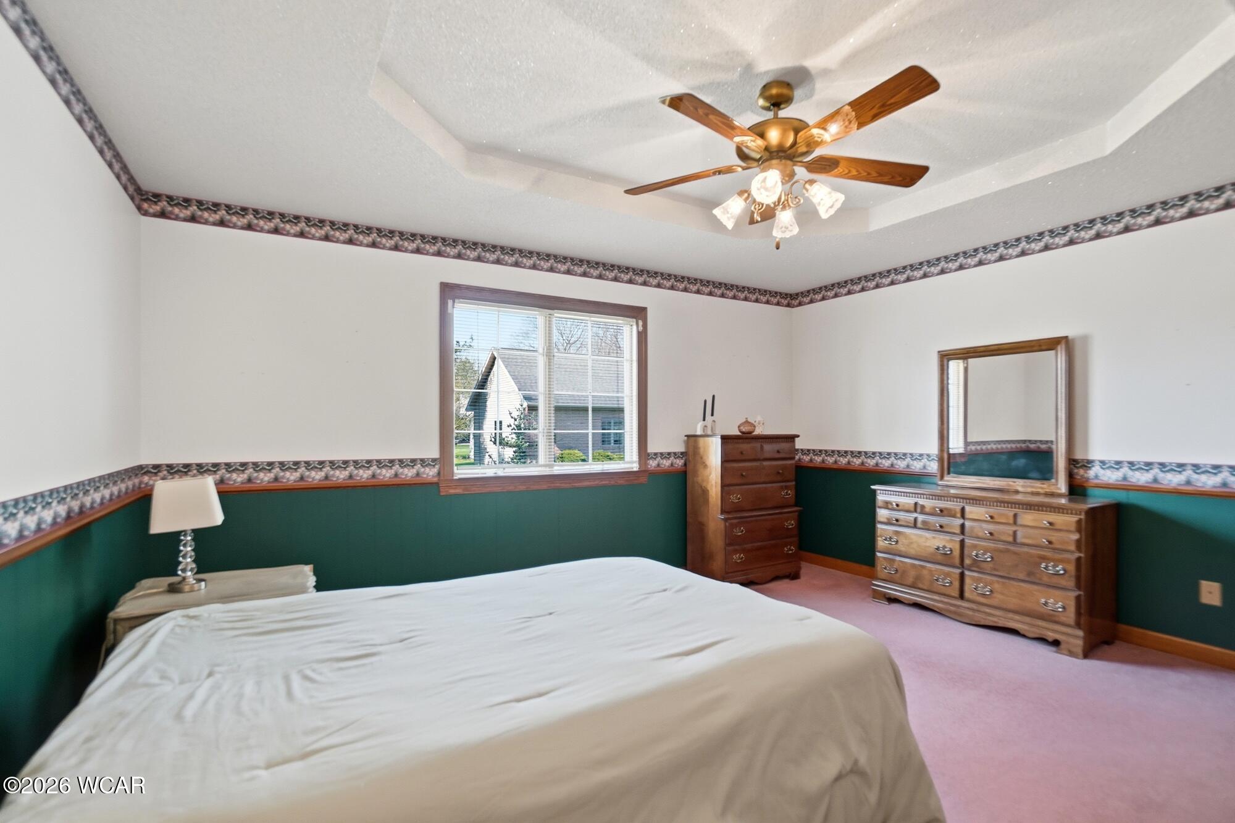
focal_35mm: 15
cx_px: 618
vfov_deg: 77.3
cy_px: 412
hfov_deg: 100.4
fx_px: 515
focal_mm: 10
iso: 125
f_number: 4
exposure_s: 1/350
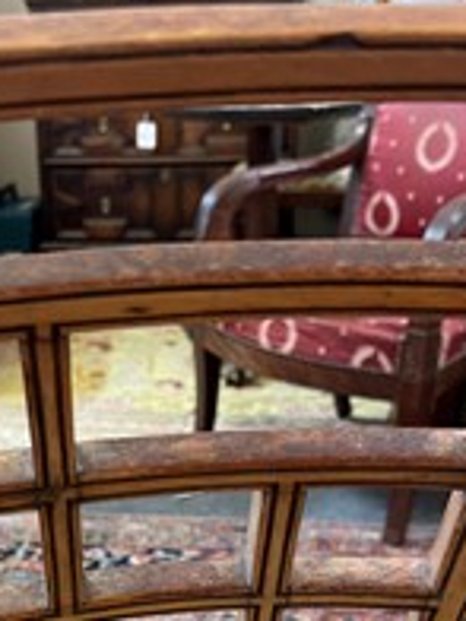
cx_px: 152
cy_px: 539
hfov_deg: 28.4
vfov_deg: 35.6
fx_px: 915
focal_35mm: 51
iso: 320
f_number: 1.6
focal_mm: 5.1
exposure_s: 1/50
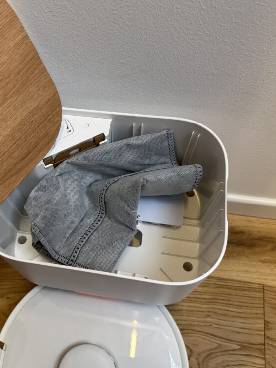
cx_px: 93
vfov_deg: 55.3
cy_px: 182
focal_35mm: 33
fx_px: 351
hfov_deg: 42.4
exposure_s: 1/50
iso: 125
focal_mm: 6.76
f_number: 1.78
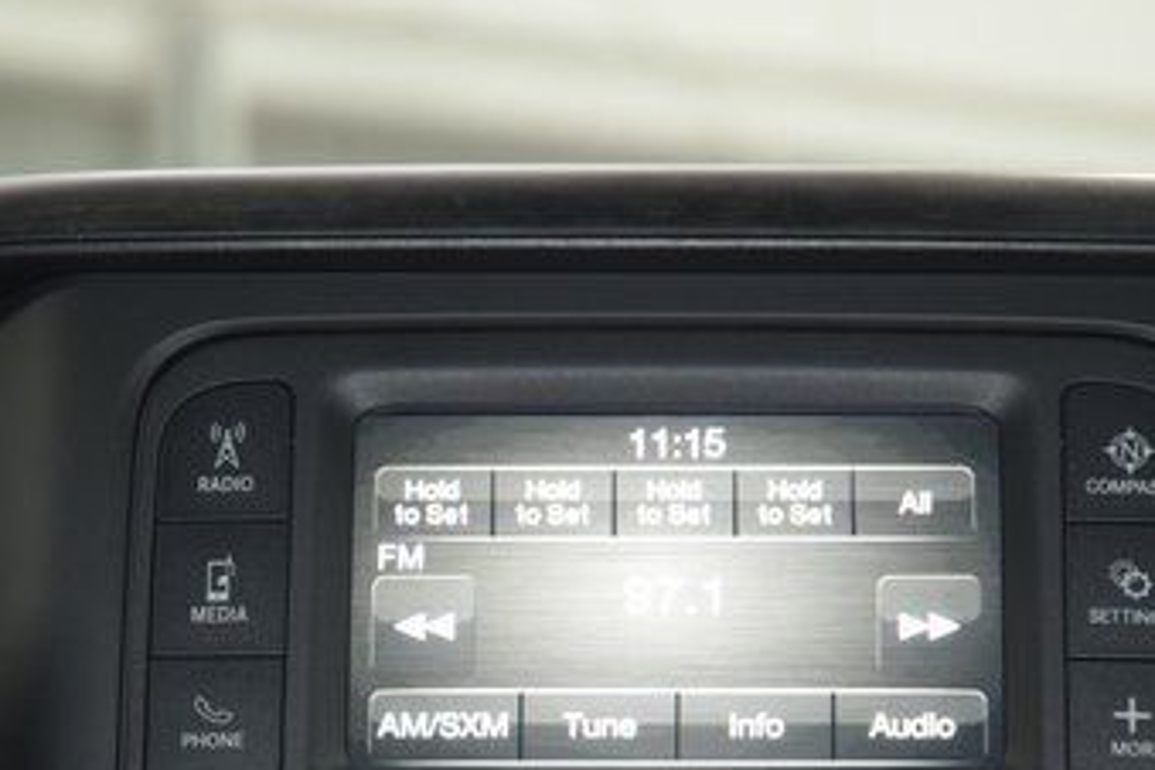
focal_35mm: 198
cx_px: 678
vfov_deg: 6.9
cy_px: 663
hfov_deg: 10.4
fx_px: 6352
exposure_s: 1/60
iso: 1400
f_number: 4.5
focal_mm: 70
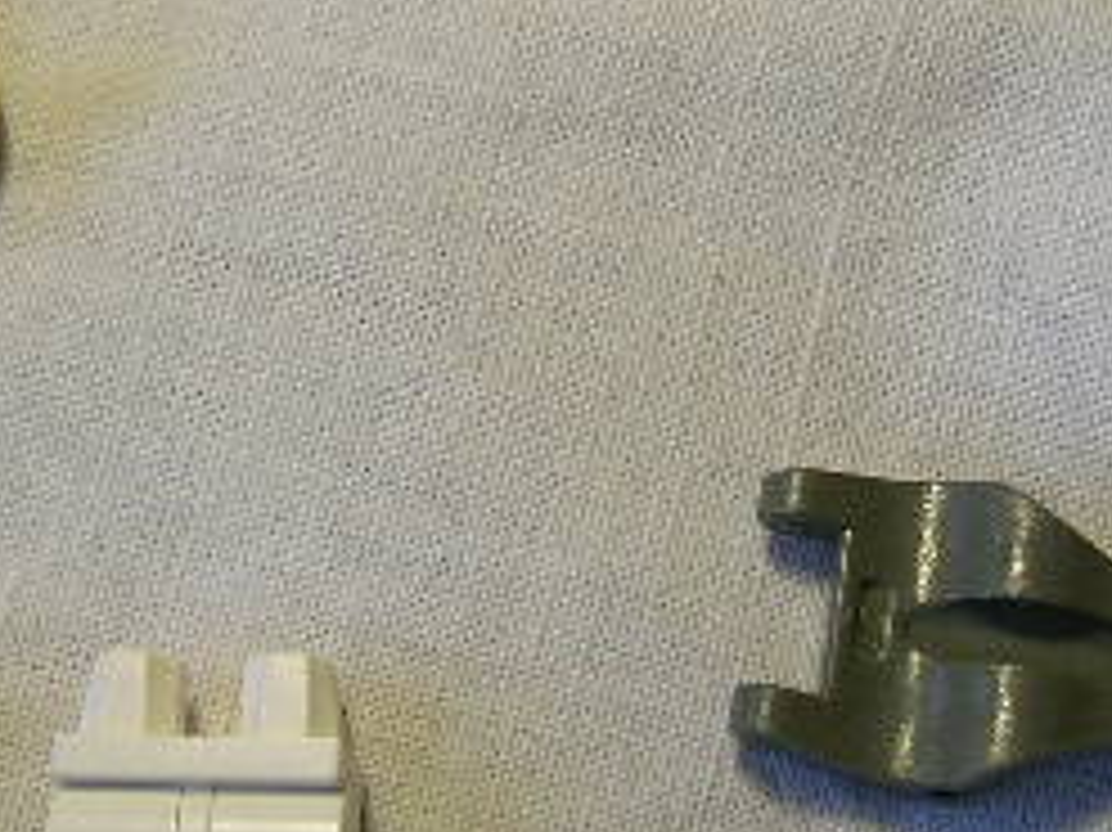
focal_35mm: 88
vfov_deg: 16.7
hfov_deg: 22.3
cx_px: 554
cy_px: 319
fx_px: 2826
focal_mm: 5.7
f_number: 2.9
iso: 50
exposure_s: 1/60.6
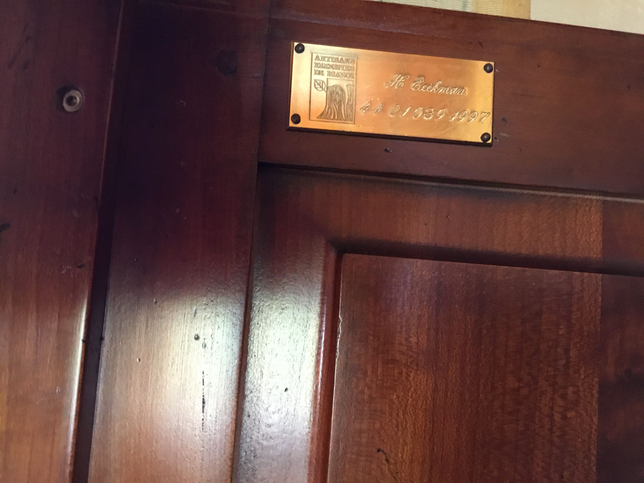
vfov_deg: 45.4
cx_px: 322
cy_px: 242
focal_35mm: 31
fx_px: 577
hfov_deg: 58.4
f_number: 2.4
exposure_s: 1/17
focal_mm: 3.3
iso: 250
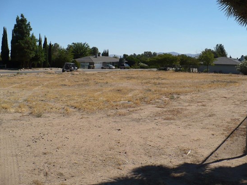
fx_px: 307
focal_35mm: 43
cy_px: 84
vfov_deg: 33.6
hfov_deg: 43.8
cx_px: 134
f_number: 8
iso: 100
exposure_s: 1/320
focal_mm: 6.1
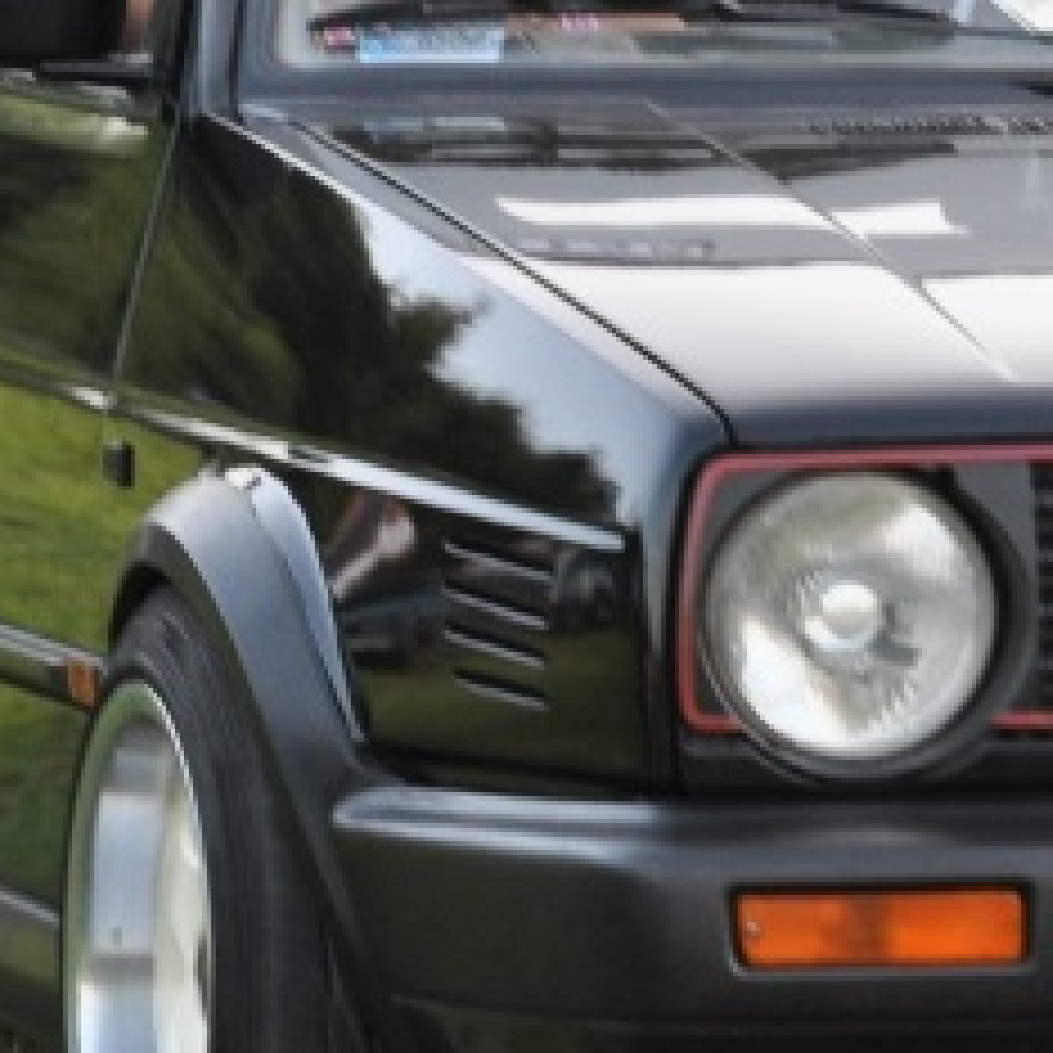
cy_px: 353
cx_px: 1278
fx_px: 12715
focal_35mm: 369
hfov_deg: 4.7
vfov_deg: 4.7
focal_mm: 85
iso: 800
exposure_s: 1/125
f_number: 5.6
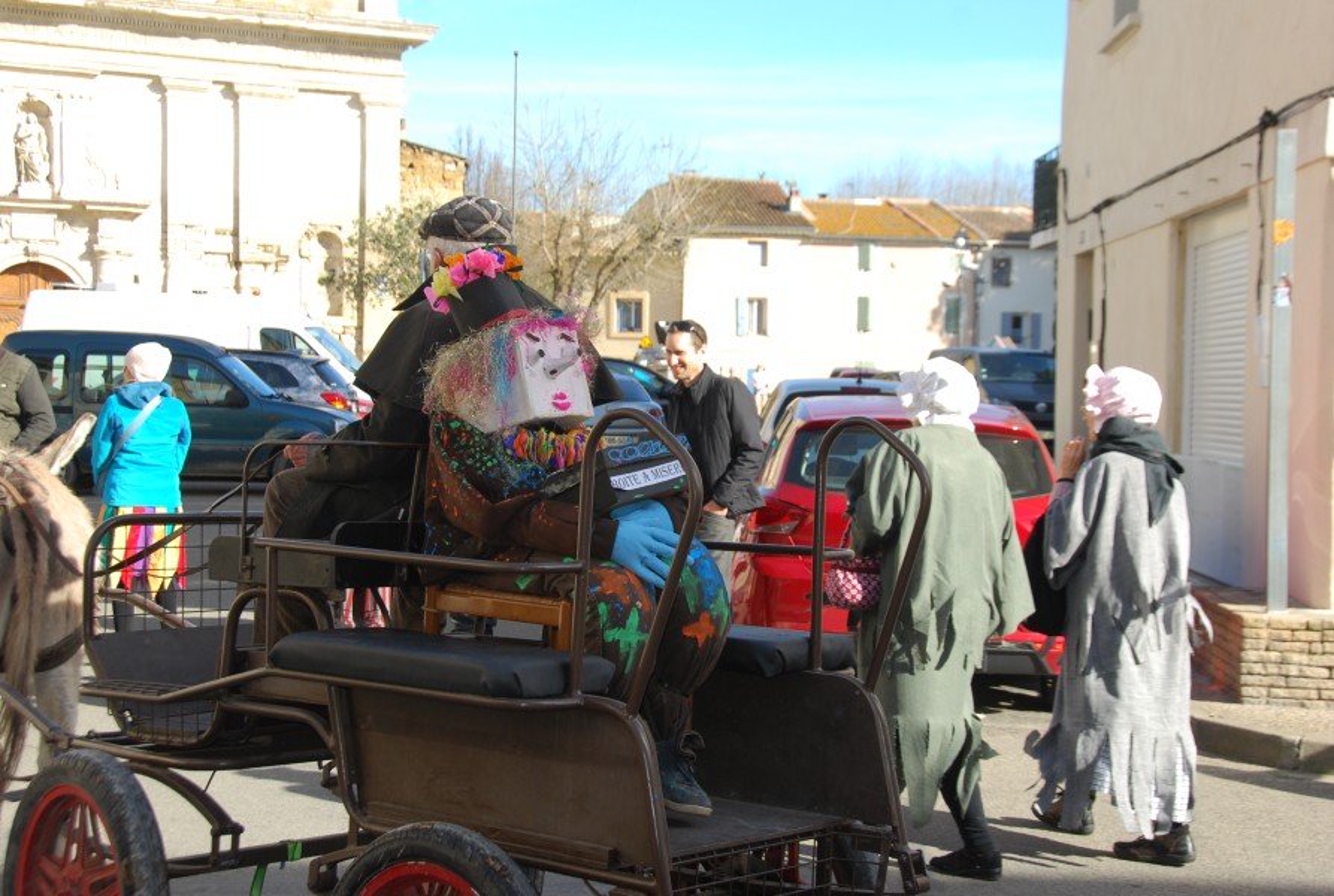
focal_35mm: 57
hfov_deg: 35.0
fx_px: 2117
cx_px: 667
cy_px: 448
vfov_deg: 23.9
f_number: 8
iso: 200
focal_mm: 38
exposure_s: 1/200
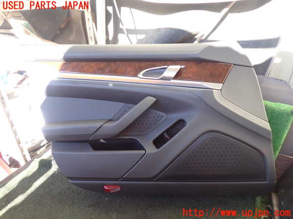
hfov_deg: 69.4
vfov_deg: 54.9
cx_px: 146
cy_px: 110
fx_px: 212
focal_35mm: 25
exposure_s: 1/80
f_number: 2
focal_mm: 4.5
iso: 100
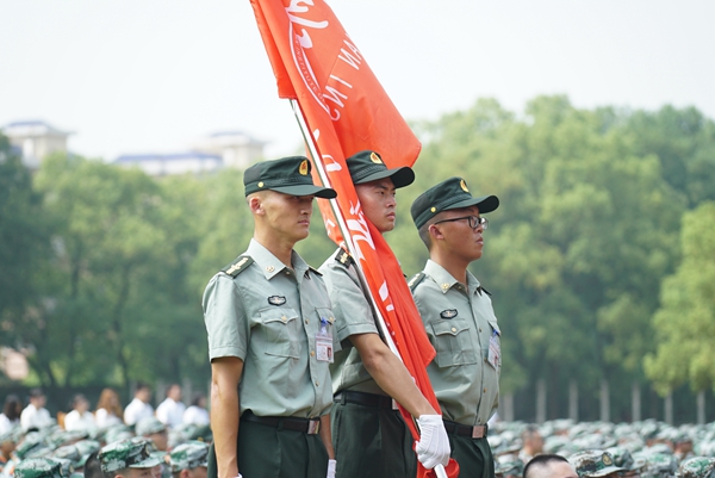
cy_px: 239
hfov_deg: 14.7
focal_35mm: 139
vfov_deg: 9.9
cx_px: 358
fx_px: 2763
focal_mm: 139
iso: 200
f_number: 4
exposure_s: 1/800
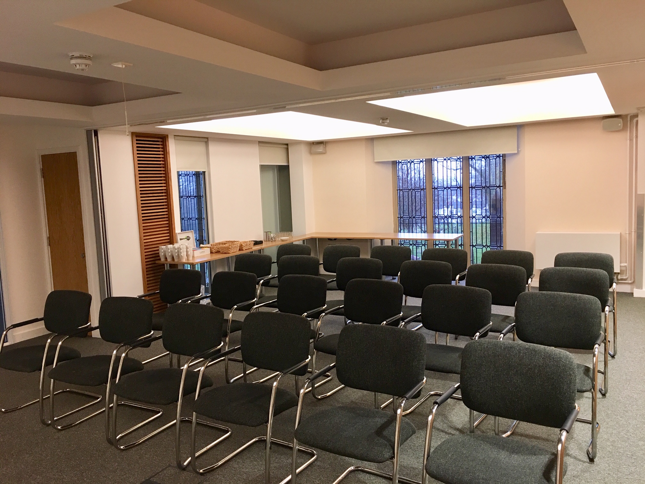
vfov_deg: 48.2
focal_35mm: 29
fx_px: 540
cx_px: 322
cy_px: 242
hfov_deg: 61.7
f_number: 2.2
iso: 50
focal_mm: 4.15
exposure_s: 1/17
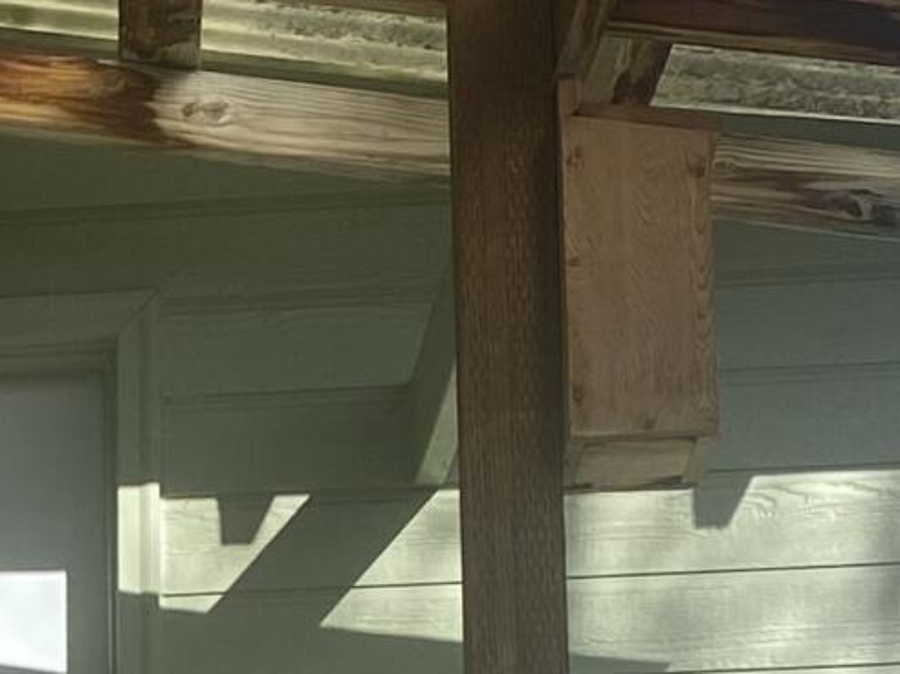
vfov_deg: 8.9
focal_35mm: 159
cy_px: 1269
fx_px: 4133
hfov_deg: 12.1
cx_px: -273
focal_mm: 4.25
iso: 32
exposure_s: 1/2105
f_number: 1.8
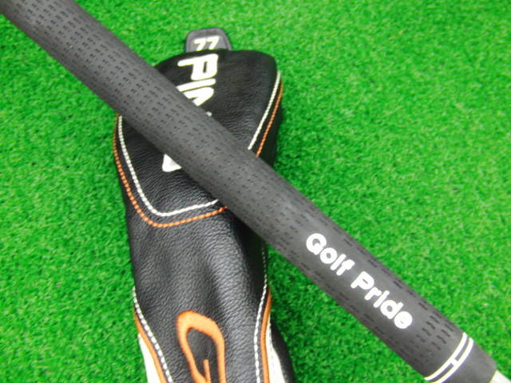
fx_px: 546
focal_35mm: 37
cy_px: 192
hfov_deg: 50.1
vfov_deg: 38.7
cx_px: 256
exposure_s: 1/20
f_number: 3.6
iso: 400
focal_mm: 6.42
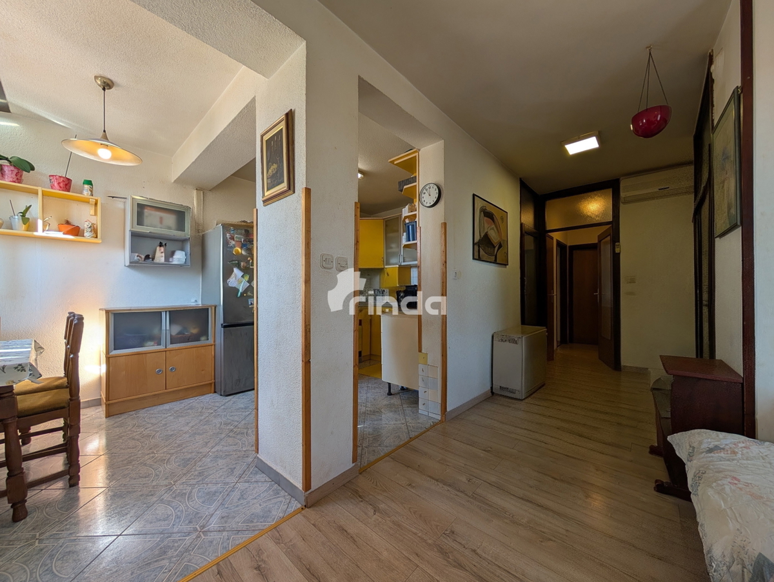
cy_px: 291
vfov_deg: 94.6
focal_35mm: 12
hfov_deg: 110.5
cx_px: 387
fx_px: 269
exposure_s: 1/189
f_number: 1.7
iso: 57
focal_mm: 2.02
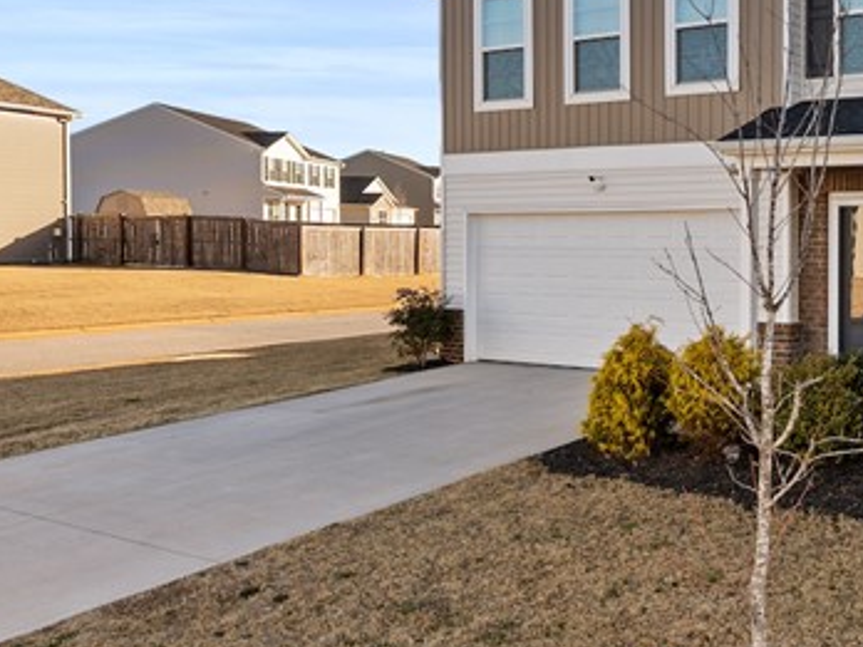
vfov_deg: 34.3
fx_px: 1047
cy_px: 269
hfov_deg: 39.5
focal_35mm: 42
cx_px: 863
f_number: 6.3
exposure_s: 1/30
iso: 100
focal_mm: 14
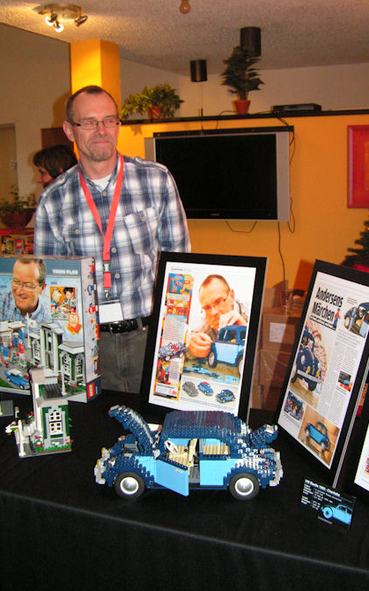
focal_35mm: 41
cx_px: 216
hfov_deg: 31.2
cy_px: 298
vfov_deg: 48.2
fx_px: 659
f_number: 2.8
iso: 200
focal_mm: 6.3
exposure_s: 1/40
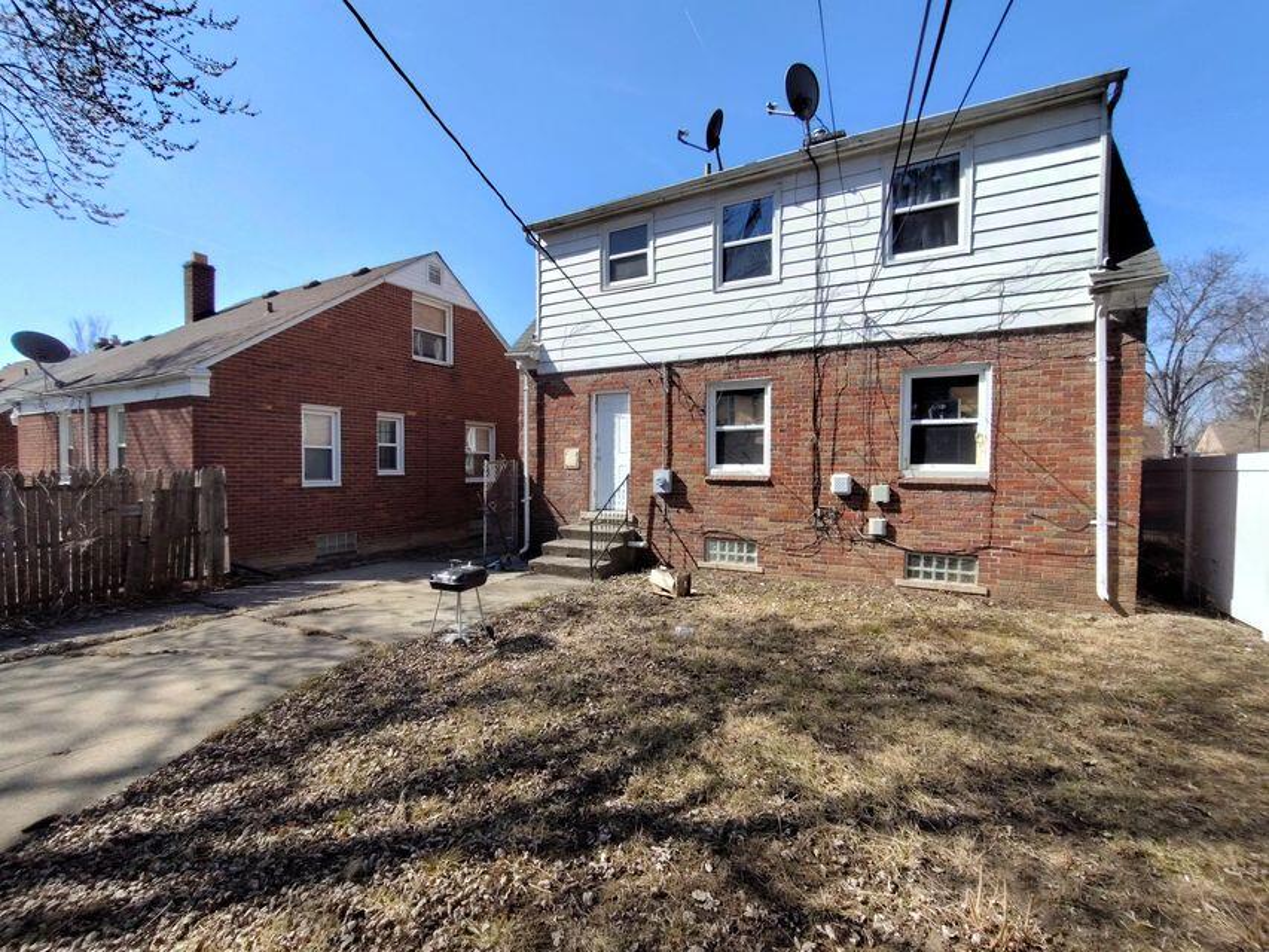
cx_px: 634
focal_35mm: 16
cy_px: 476
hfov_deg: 94.5
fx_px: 587
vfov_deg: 78.1
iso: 100
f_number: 2.2
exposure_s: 1/1027
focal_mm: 1.66
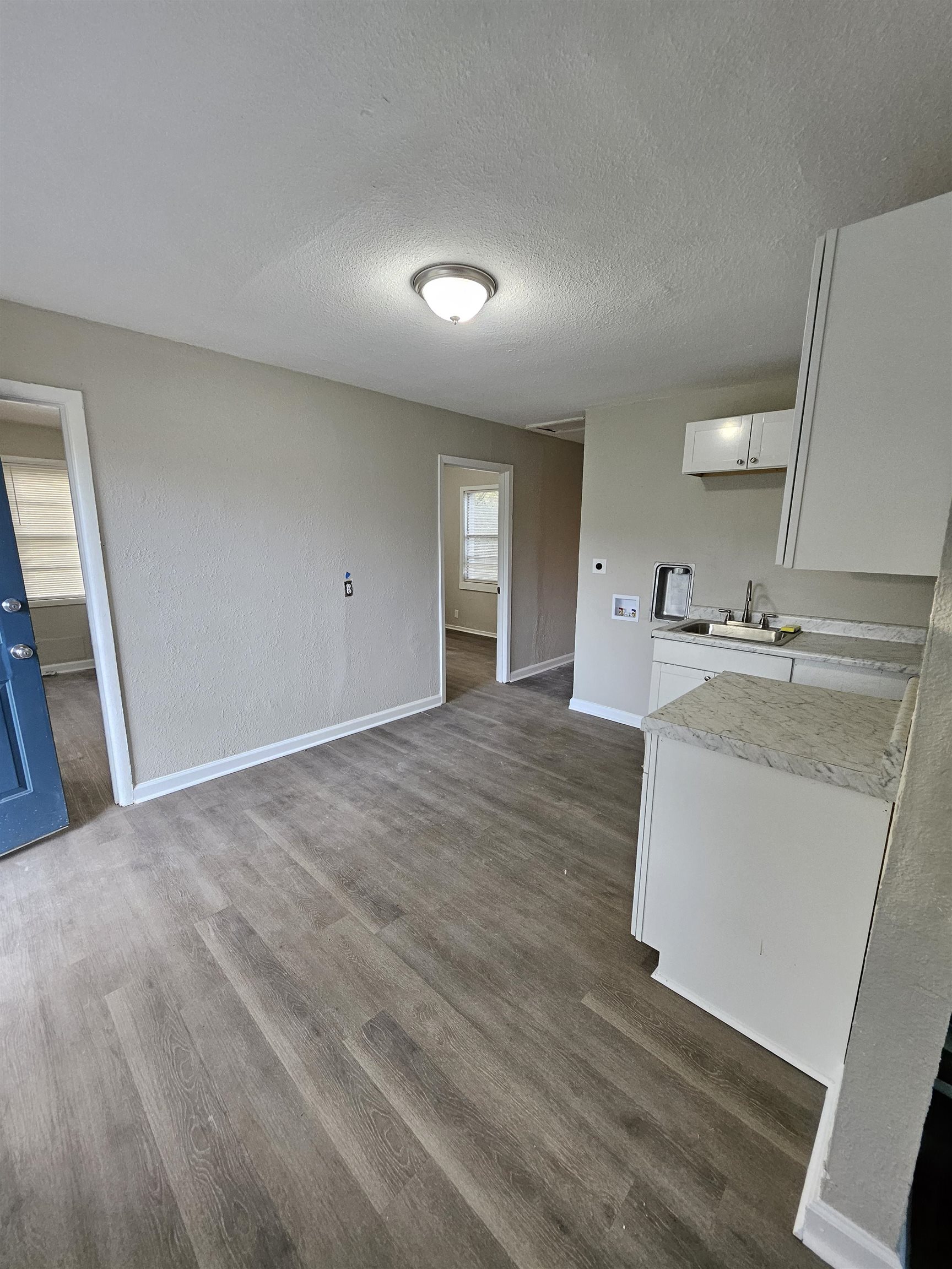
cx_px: 476
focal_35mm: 13
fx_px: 477
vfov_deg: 106.2
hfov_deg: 89.9
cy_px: 634
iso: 200
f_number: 2.2
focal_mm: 1.7
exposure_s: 1/60
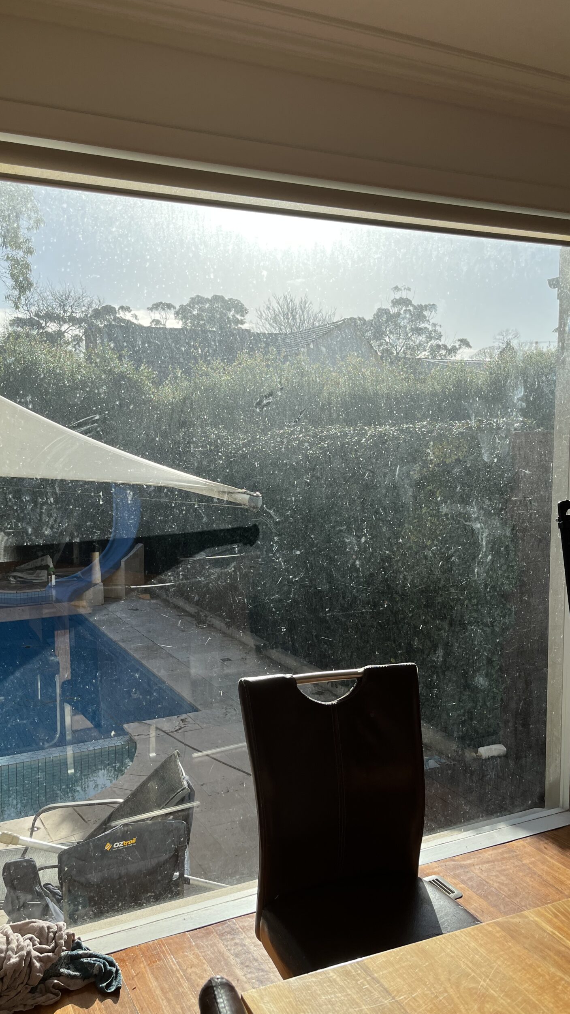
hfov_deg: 40.1
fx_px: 779
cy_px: 513
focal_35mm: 29
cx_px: 240
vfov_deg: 66.1
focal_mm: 5.1
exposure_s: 1/2688
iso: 50
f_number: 1.6
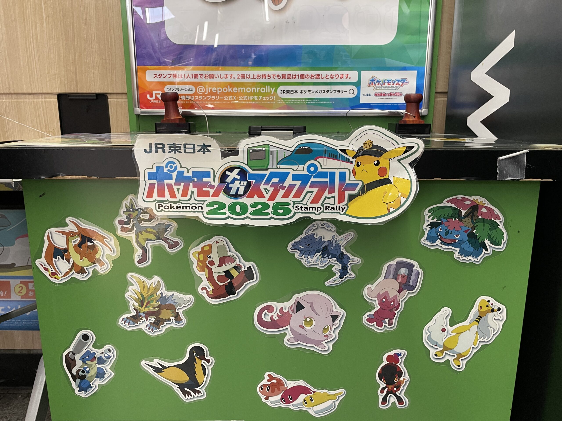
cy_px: 210
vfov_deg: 53.1
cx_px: 281
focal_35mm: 26
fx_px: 422
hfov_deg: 67.3
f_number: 1.6
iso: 125
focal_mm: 4.2
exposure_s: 1/50
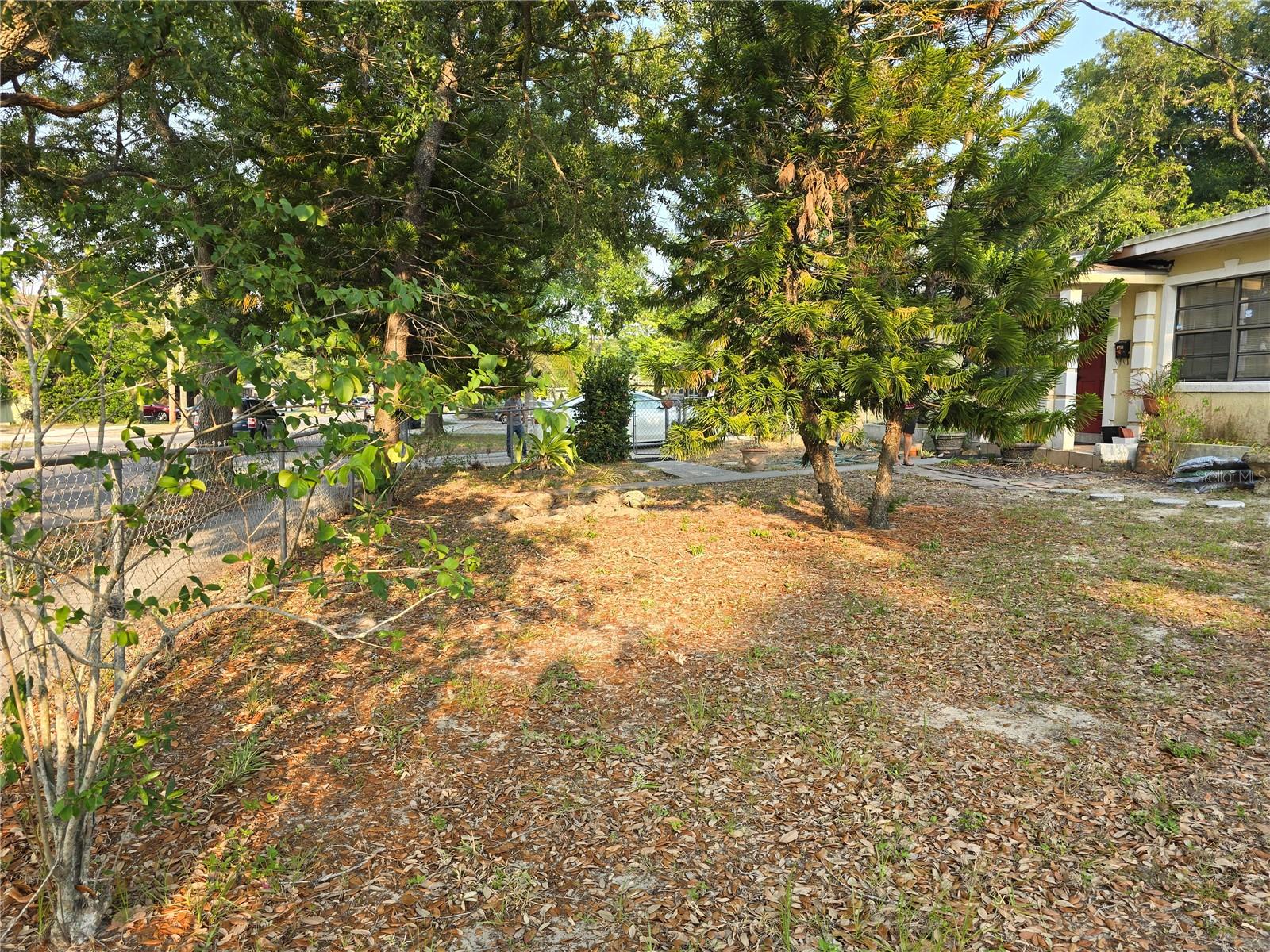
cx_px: 635
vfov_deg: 58.9
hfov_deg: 73.9
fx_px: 844
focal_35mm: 23
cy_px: 476
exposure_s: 1/180
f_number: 1.7
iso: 20
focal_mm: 6.3
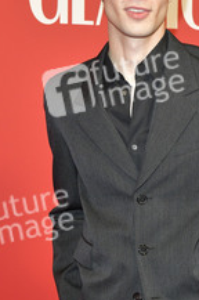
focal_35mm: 70
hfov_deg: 19.2
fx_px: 582
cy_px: 153
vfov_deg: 28.9
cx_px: 153
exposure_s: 1/250
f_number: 6.3
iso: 1600
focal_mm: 38
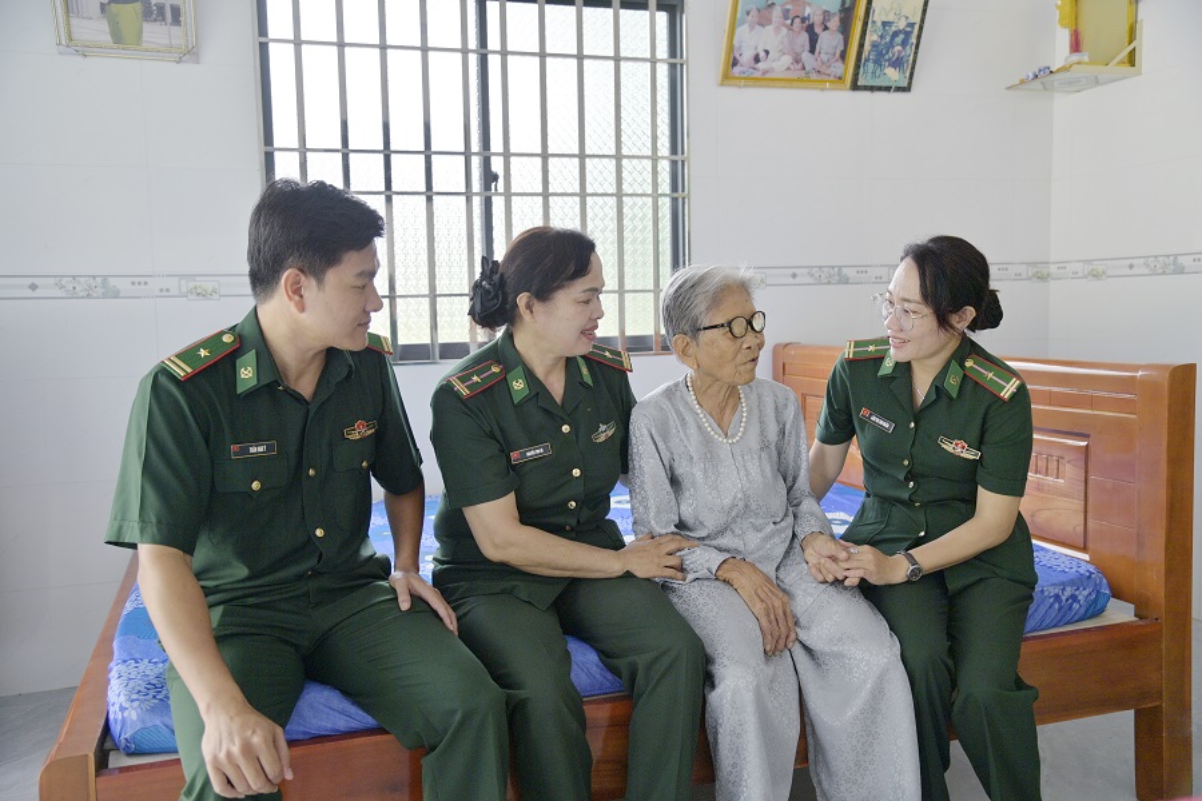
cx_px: 601
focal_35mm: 32
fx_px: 1068
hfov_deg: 58.7
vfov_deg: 41.1
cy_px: 400
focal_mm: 32
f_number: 4
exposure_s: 1/100
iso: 100
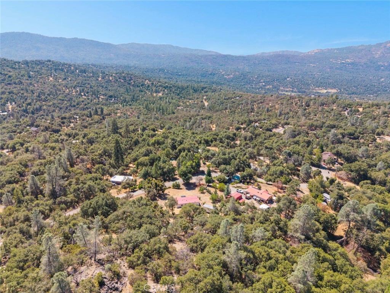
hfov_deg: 71.6
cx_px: 195
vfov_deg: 56.8
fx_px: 270
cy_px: 146
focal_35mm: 24
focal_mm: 8.67
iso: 200
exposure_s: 1/2000
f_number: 1.8
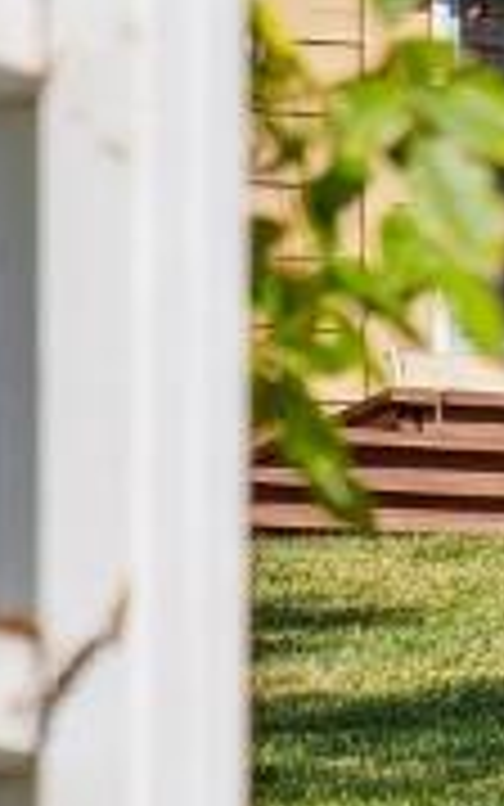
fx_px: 13154
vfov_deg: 3.5
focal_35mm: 599
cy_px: -212
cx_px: 2462
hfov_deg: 2.1
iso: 400
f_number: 8
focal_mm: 70
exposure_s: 1/500
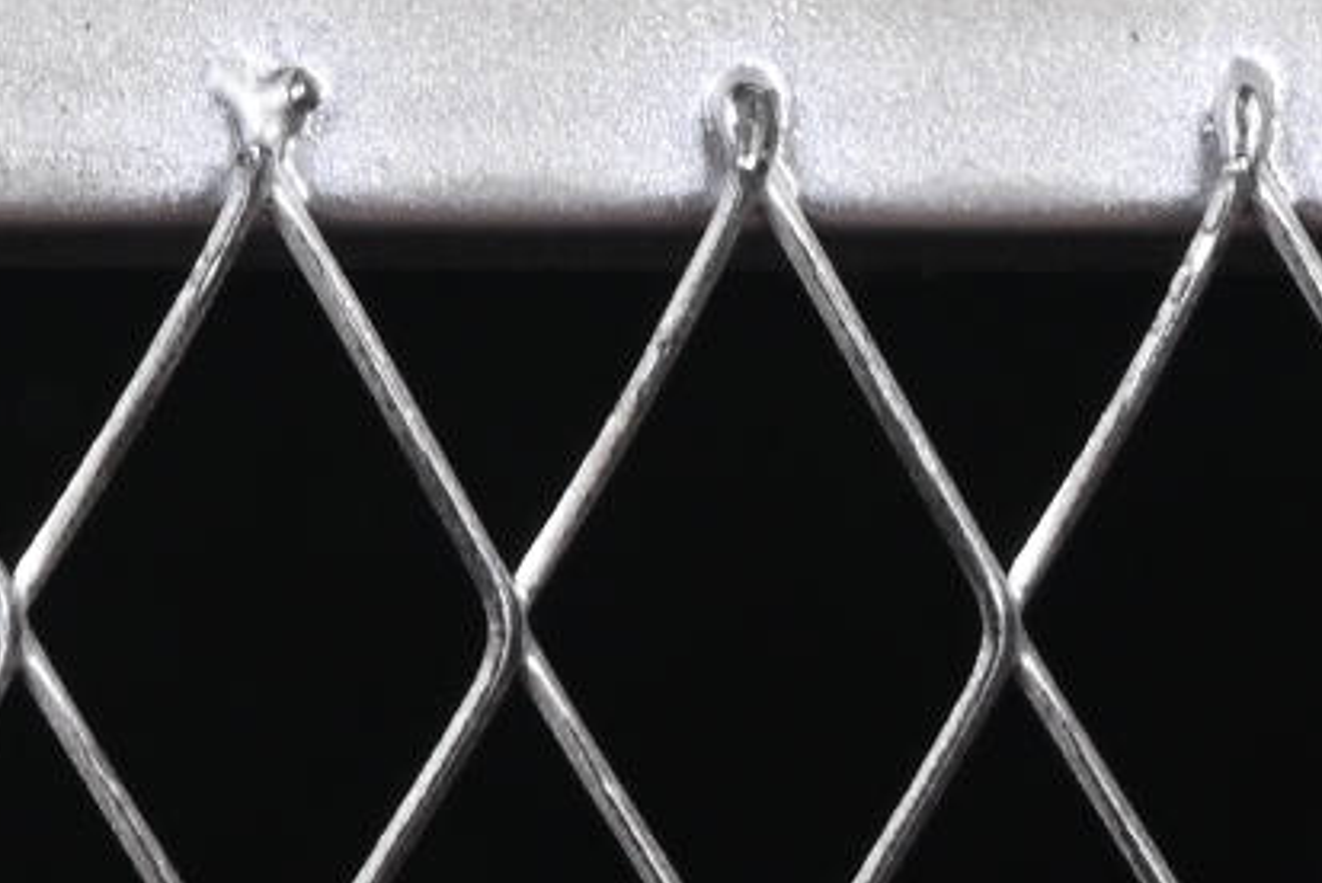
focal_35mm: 505
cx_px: -1152
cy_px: -1980
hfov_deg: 4.0
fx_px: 18557
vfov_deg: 2.7
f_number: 7.1
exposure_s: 1/80
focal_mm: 50
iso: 160
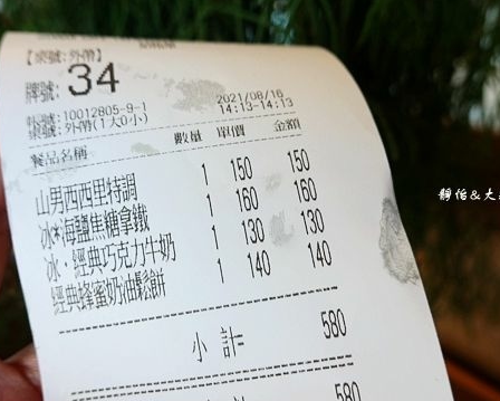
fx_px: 503
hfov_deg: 52.7
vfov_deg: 43.4
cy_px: 205
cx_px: 224
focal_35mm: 34
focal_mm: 9.36
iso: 125
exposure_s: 1/80
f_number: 3.2
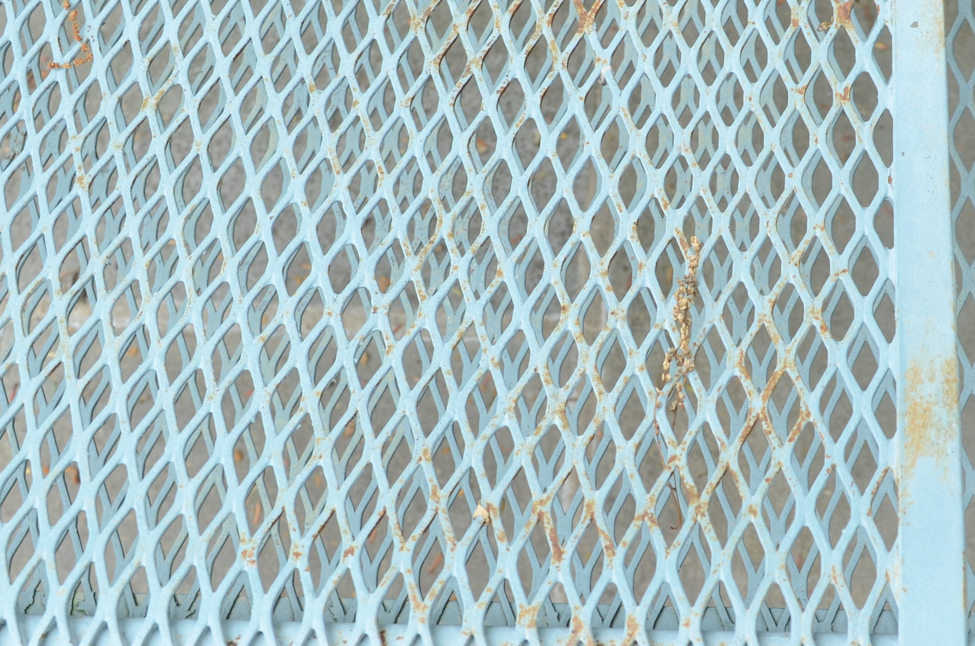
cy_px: 401
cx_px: 685
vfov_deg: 18.6
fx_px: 1973
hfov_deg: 27.5
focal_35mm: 73
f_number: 5.6
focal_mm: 22
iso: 500
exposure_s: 1/160
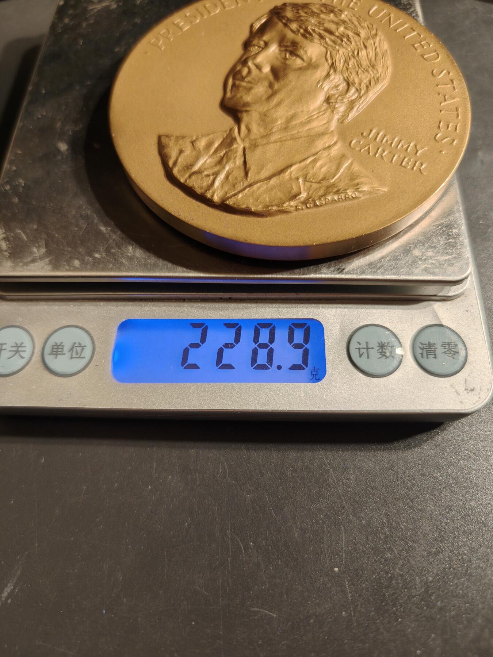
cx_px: 246
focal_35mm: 23
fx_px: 437
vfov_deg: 73.9
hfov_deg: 58.9
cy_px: 328
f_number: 1.6
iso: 250
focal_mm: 6.06
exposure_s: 1/184
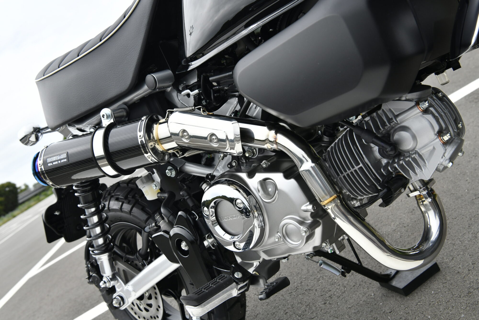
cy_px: 160
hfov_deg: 50.7
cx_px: 240
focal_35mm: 38
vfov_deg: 35.0
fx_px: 506
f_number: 10
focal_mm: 38
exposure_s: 1/1000
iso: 800
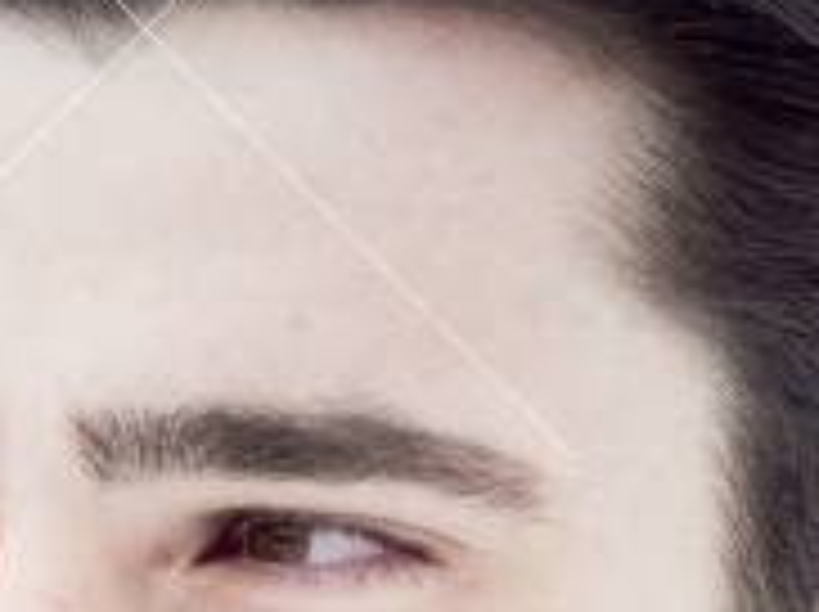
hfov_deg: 4.5
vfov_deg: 3.3
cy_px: 911
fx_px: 10467
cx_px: 144
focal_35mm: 443
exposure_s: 1/640
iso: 200
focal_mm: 31
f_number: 3.7
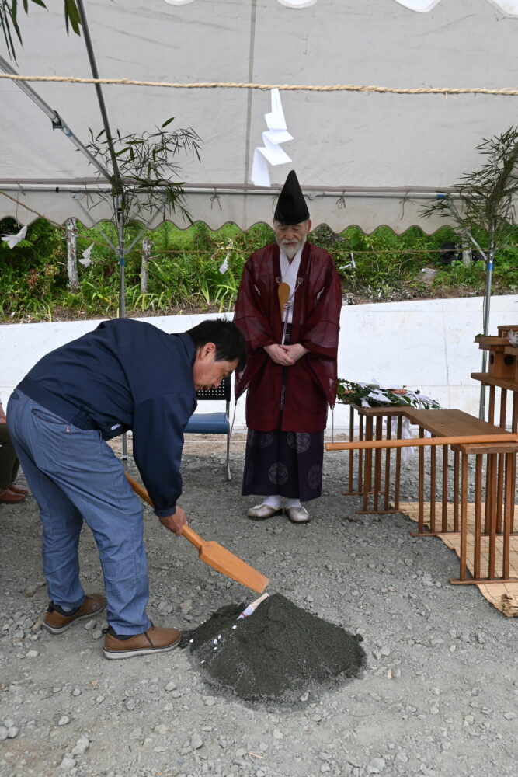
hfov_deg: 41.7
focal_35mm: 32
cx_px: 259
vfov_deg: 59.5
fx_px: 680
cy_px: 388
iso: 100
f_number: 5.6
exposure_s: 1/250
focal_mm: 21
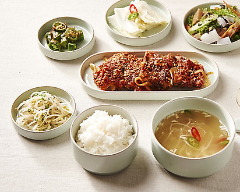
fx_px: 583
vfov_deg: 18.7
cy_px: 91
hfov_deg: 23.2
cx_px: 146
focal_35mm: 82
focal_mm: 60
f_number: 5.6
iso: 64
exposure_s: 1/125
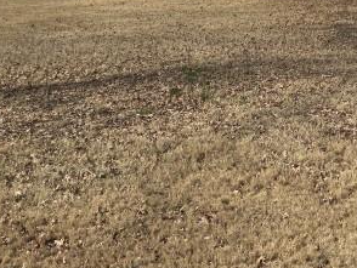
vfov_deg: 17.4
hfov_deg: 24.2
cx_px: 260
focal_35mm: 80
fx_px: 826
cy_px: -73
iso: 12
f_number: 1.7
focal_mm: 6.3
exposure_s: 1/604
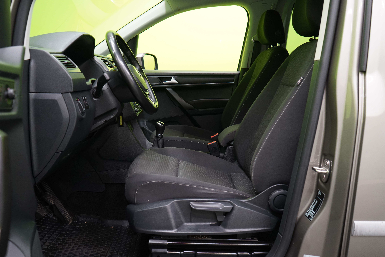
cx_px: 192
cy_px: 128
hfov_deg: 61.9
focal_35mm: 30
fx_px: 321
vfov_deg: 43.6
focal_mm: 30
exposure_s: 1/20
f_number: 5.6
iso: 1250
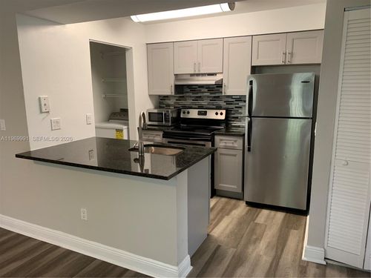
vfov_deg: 53.1
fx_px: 279
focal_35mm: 26
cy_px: 139
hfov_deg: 67.3
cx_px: 186
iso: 160
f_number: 1.8
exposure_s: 1/60
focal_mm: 4.25
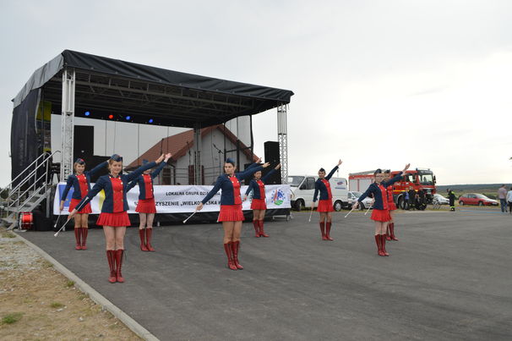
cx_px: 256
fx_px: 426
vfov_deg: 43.5
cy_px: 170
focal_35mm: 30
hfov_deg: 62.0
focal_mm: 20
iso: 100
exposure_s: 1/200
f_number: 6.3
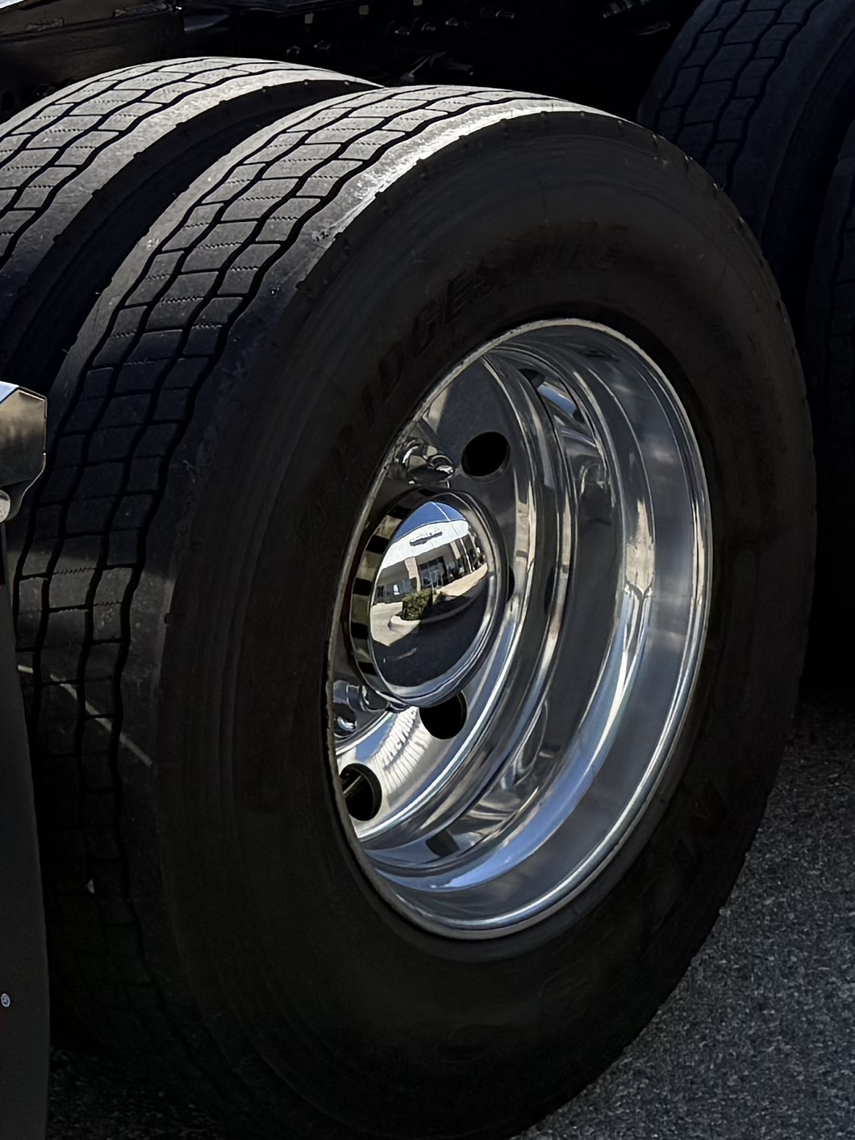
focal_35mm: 97
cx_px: 578
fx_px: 3194
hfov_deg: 15.2
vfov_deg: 18.8
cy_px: -324
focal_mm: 6.76
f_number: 1.78
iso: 80
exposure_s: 1/5319
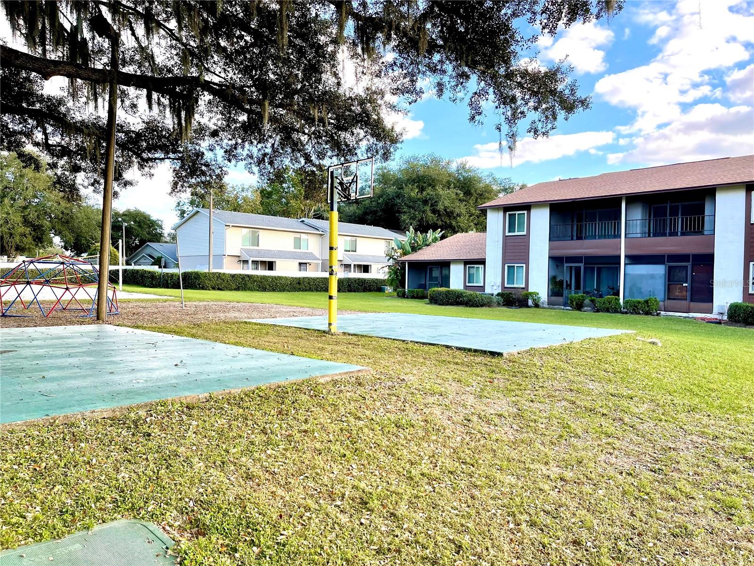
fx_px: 566
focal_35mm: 26
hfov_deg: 67.3
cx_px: 377
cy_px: 283
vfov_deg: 53.1
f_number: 1.6
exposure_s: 1/459
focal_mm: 5.1
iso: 32
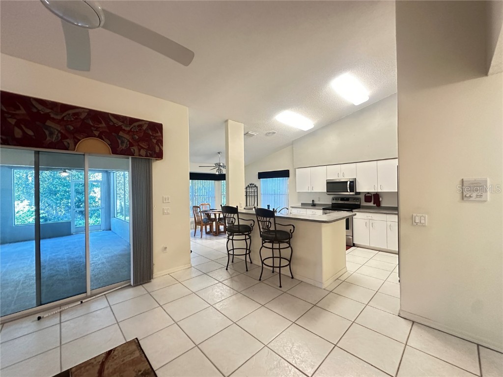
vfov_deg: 85.7
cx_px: 252
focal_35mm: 14
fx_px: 203
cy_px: 188
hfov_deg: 102.1
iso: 800
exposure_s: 1/40
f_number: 2.2
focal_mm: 2.22
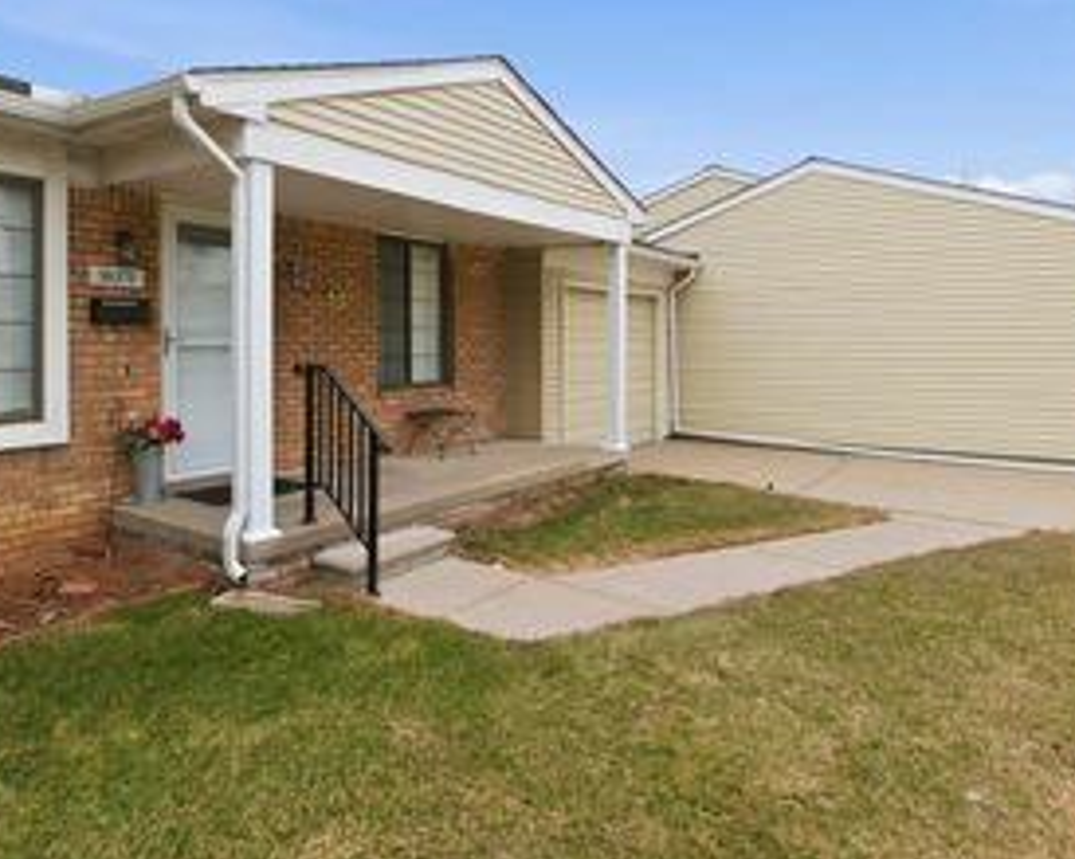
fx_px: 763
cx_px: 483
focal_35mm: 24
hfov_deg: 70.1
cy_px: 331
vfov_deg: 58.1
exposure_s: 1/125
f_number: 8
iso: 100
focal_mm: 14
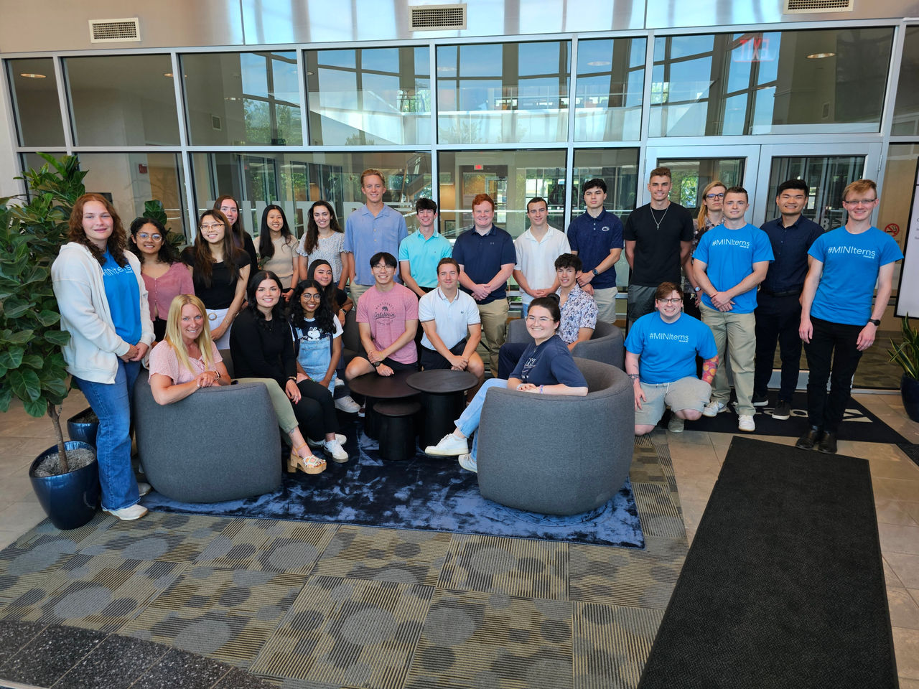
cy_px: 344
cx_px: 460
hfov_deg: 73.9
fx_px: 611
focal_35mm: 23
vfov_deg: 58.9
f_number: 1.7
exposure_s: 1/120
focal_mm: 6.3
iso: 50
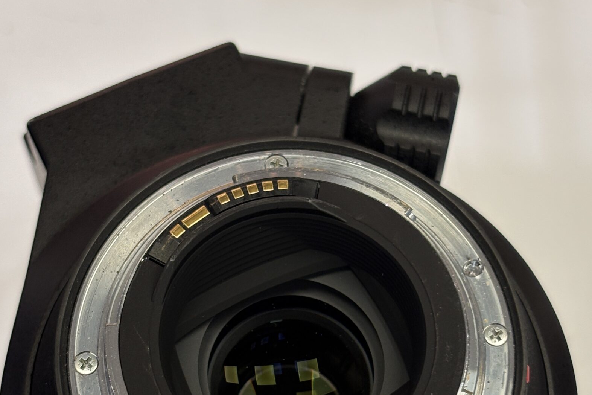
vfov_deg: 15.4
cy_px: 345
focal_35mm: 88
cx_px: 298
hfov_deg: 23.1
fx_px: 1447
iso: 40
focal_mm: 5.96
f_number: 1.6
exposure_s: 1/50
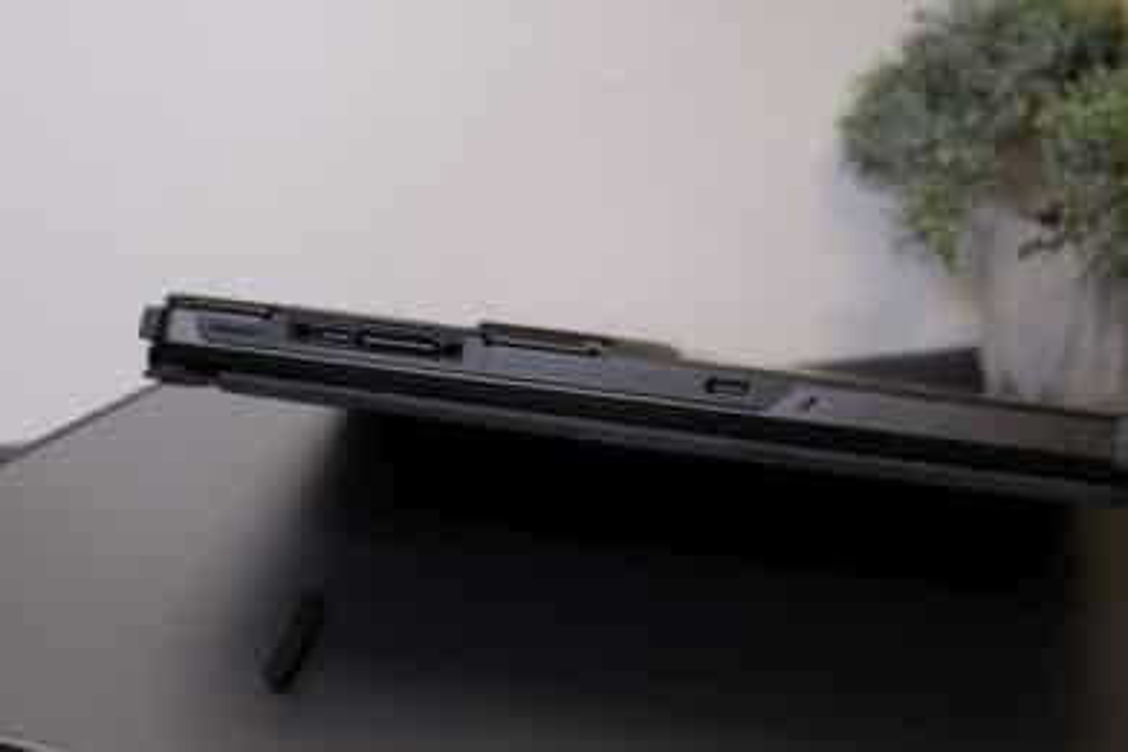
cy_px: 376
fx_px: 1723
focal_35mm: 55
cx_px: 564
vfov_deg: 24.6
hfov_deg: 36.2
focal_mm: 36.5
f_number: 8
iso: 1600
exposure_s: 1/40
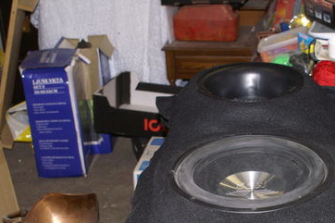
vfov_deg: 19.5
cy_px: 178
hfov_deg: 28.9
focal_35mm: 69
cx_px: 240
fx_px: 642
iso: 400
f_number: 4.5
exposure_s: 1/60
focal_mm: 26
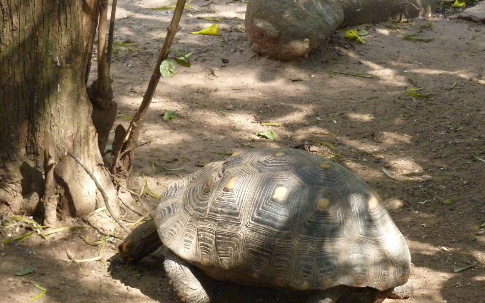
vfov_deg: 7.7
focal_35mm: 170
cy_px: 203
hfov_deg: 12.3
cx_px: 254
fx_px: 2247
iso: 640
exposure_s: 1/200
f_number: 4.5
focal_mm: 22.5
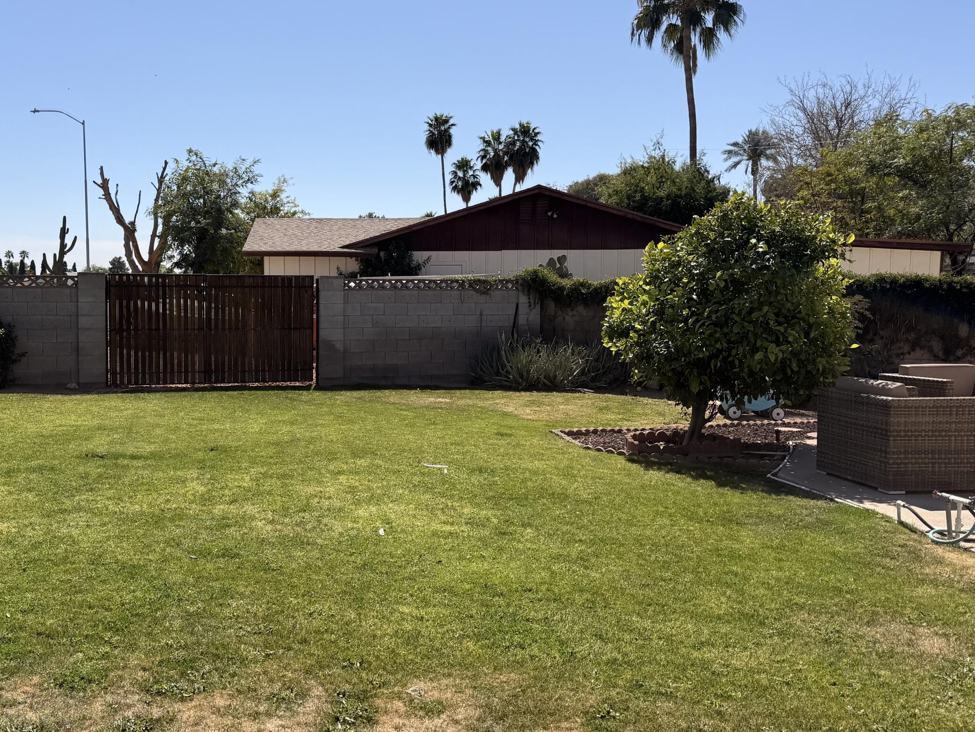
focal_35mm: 35
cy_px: 337
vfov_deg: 40.7
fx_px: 986
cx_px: 300
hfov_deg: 51.3
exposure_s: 1/6711
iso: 80
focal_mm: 6.76
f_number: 1.78
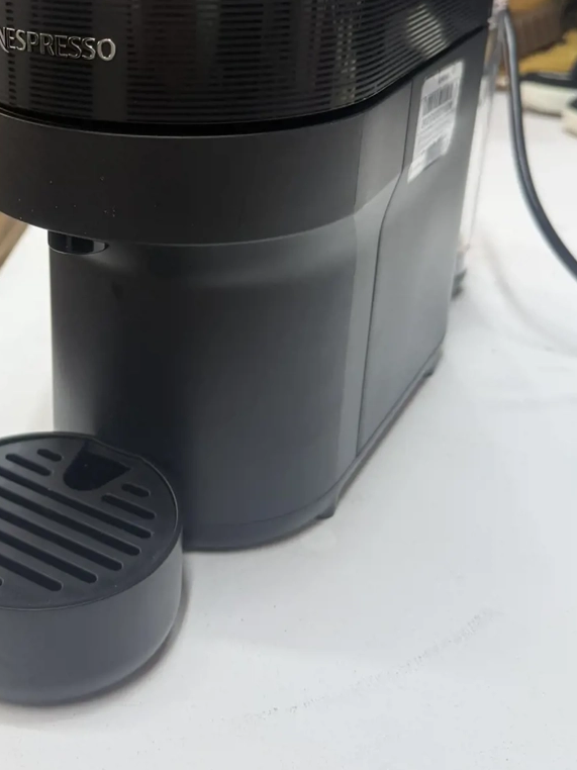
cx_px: 118
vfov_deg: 44.1
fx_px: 934
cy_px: 248
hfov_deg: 33.4
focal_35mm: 42
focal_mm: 6.76
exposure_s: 1/130
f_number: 1.78
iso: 50
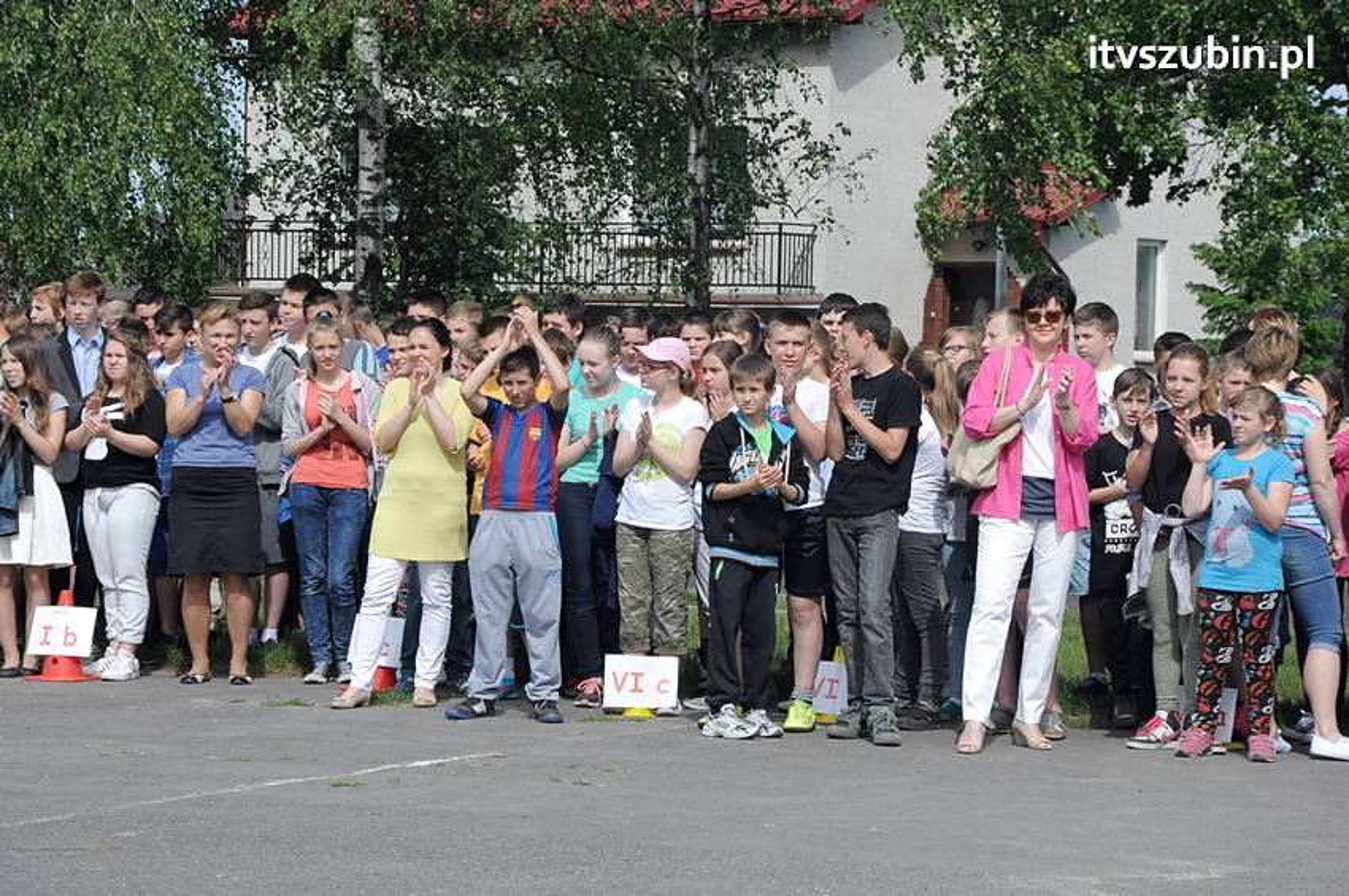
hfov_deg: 18.2
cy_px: 448
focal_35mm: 112
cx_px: 674
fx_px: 4211
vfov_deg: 12.2
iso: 800
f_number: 9
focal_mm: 75
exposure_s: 1/1250
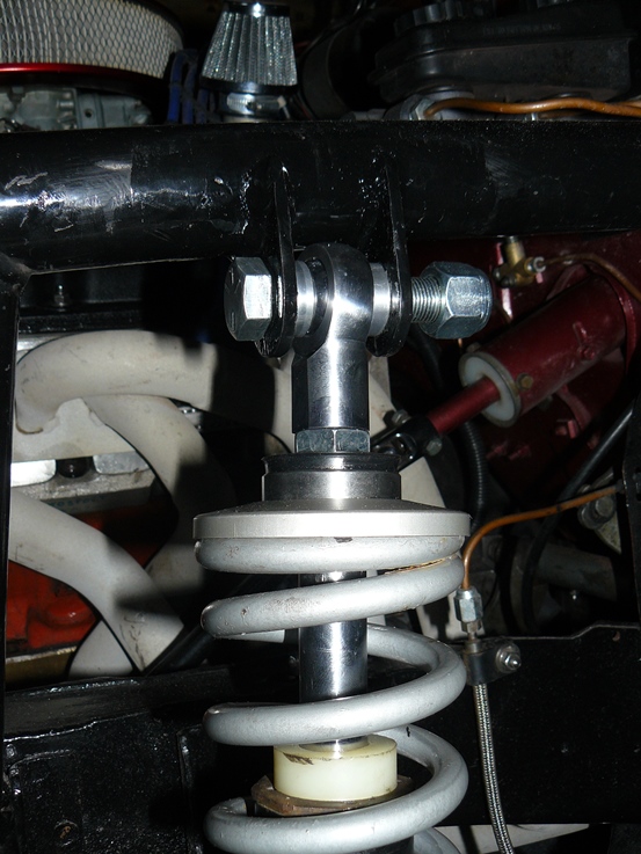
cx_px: 320
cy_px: 427
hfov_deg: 39.7
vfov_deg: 51.3
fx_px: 889
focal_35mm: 36
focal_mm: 6
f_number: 4
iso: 100
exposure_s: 1/30
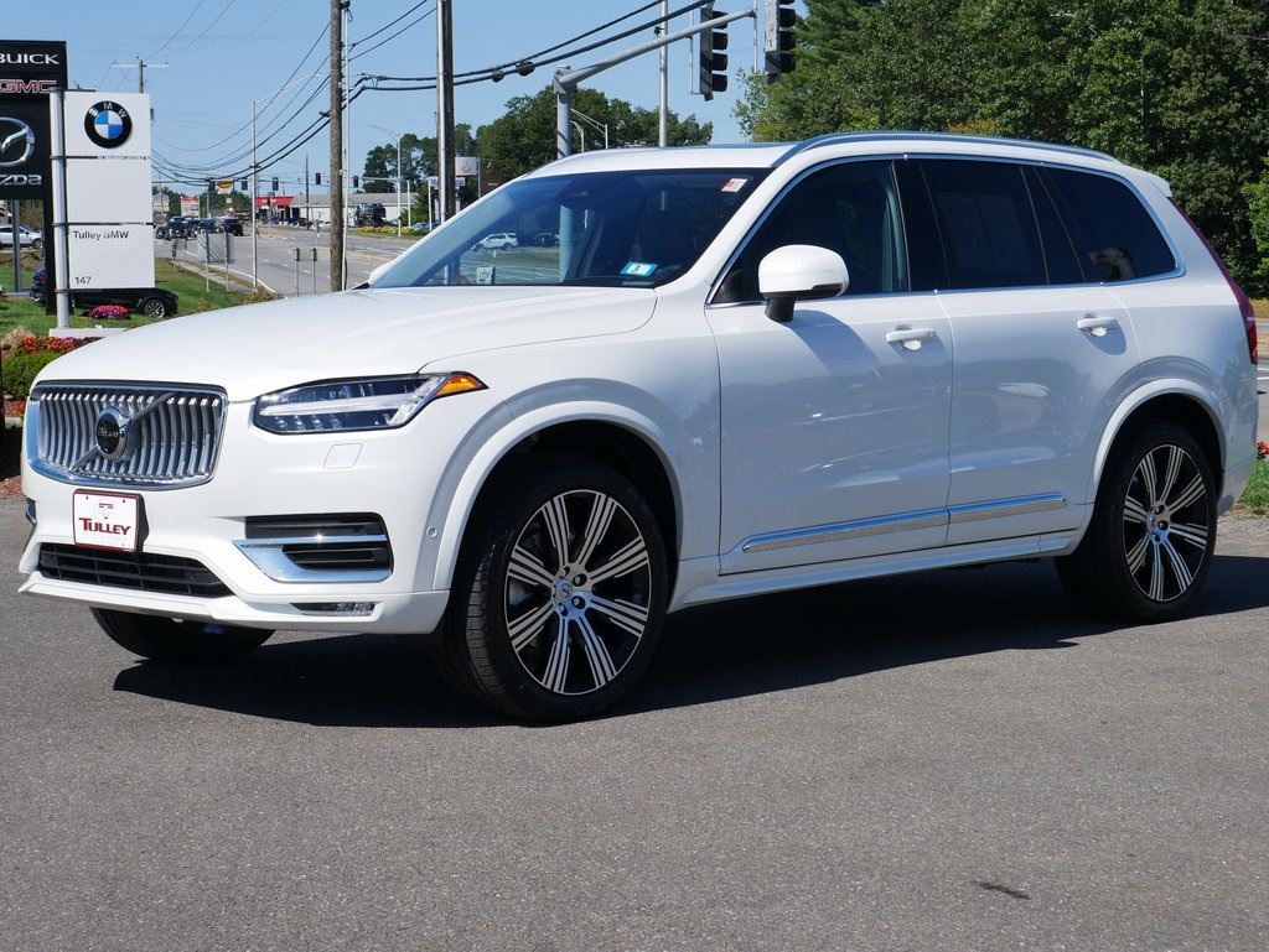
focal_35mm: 68
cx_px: 634
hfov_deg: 28.5
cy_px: 476
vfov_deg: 21.6
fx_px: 2494
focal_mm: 34
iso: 200
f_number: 10
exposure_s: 1/400
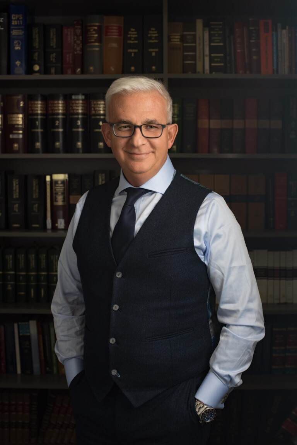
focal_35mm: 50
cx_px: 148
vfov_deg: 39.6
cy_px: 222
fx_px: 618
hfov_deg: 27.0
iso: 400
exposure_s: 1/200
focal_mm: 50
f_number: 5.6
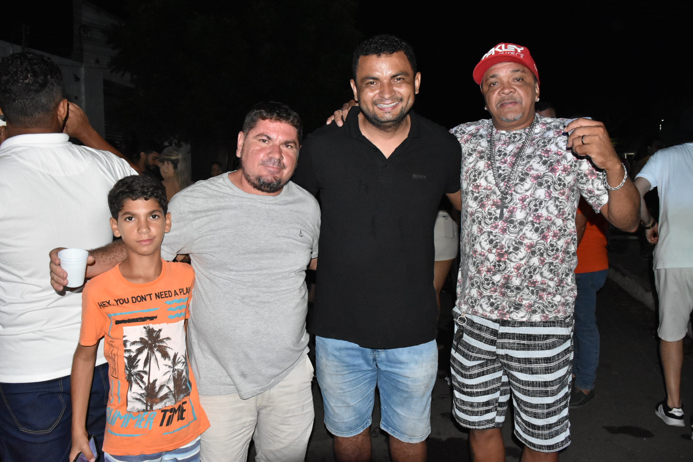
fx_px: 520
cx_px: 346
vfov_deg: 47.9
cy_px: 231
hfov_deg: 67.4
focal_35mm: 27
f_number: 5.6
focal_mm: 18
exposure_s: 1/100
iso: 3200
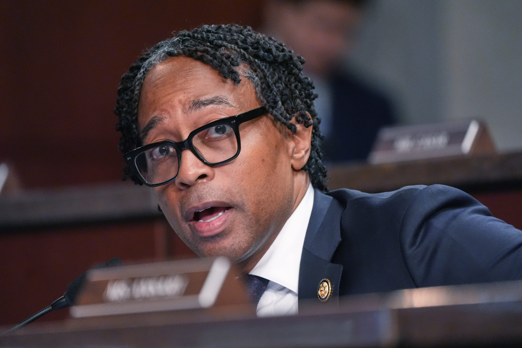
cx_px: 261
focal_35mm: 400
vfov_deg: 3.4
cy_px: 174
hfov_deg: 5.2
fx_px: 5800
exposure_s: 1/100
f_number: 5.6
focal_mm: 400
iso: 6400
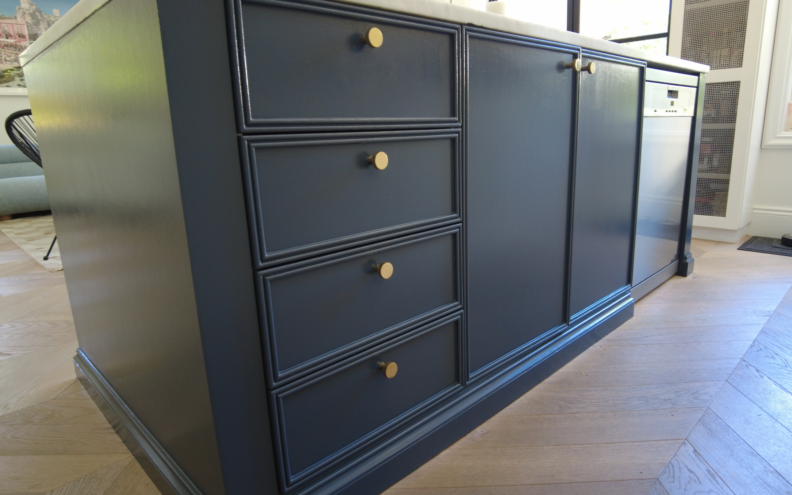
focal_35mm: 22
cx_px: 404
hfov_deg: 79.6
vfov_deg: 55.1
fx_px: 475
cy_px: 255
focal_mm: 4.4
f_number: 1.8
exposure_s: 1/15
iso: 200
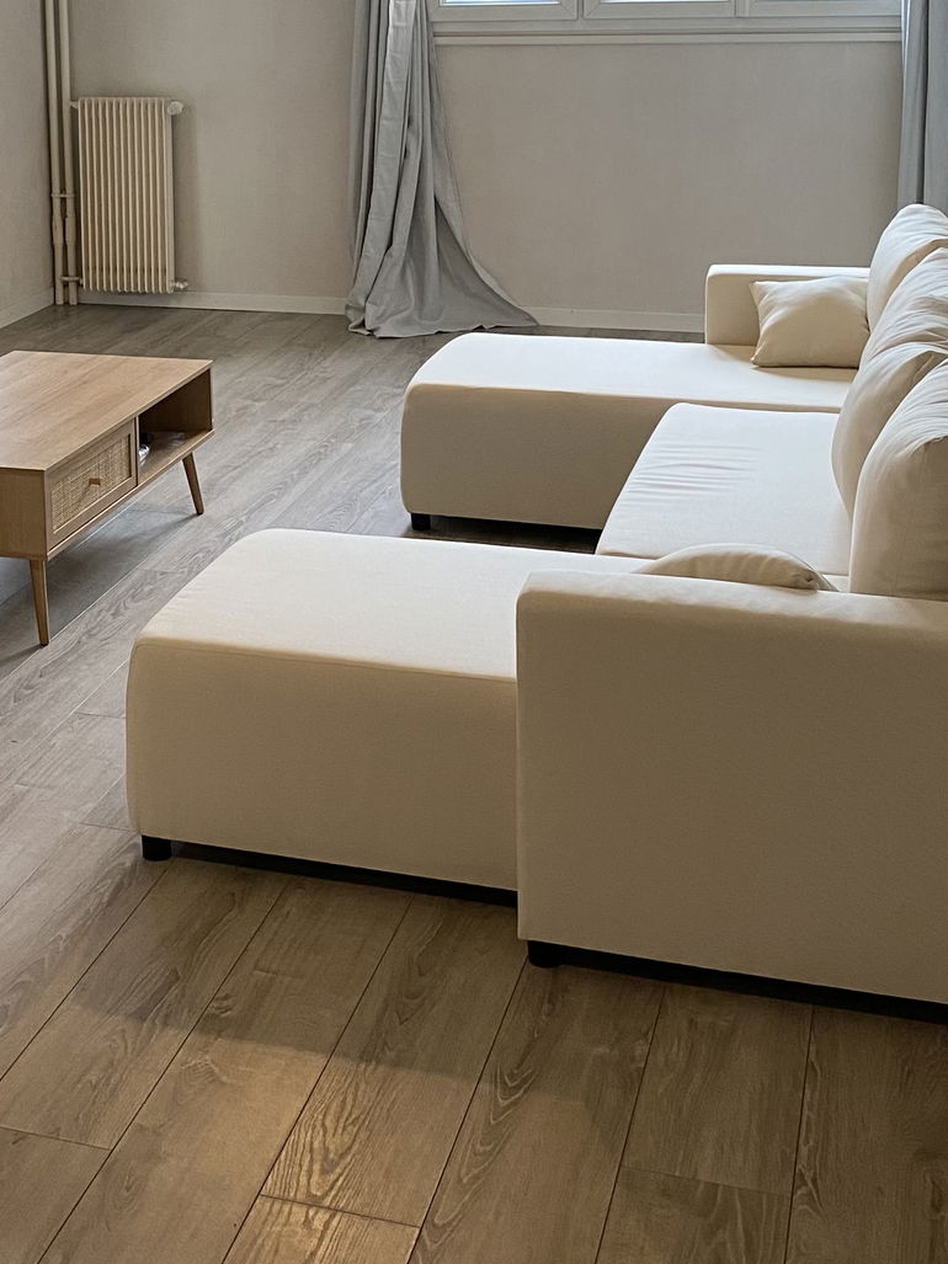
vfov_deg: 34.5
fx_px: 1972
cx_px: 177
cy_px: 259
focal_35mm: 54
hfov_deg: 26.5
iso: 200
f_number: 1.8
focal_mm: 4.25
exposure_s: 1/60
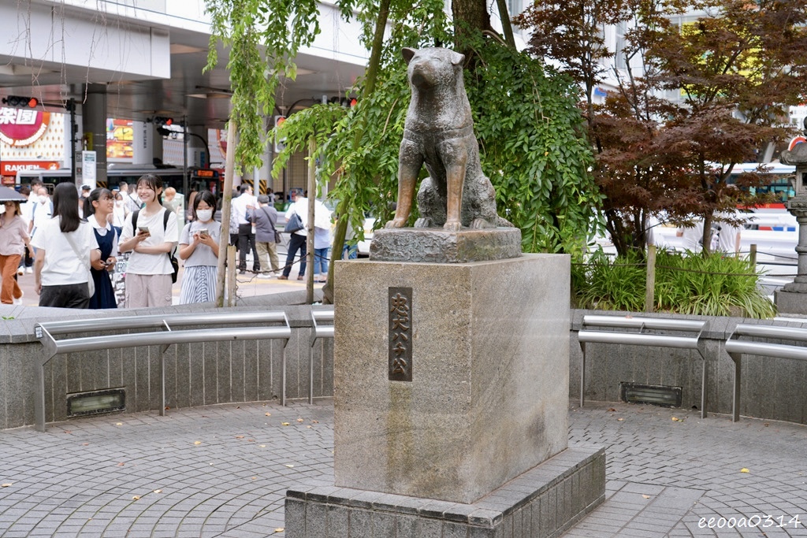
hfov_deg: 40.3
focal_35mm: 49
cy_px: 269
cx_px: 404
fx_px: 1098
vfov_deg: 27.5
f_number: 6.3
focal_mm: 49
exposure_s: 1/125
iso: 320
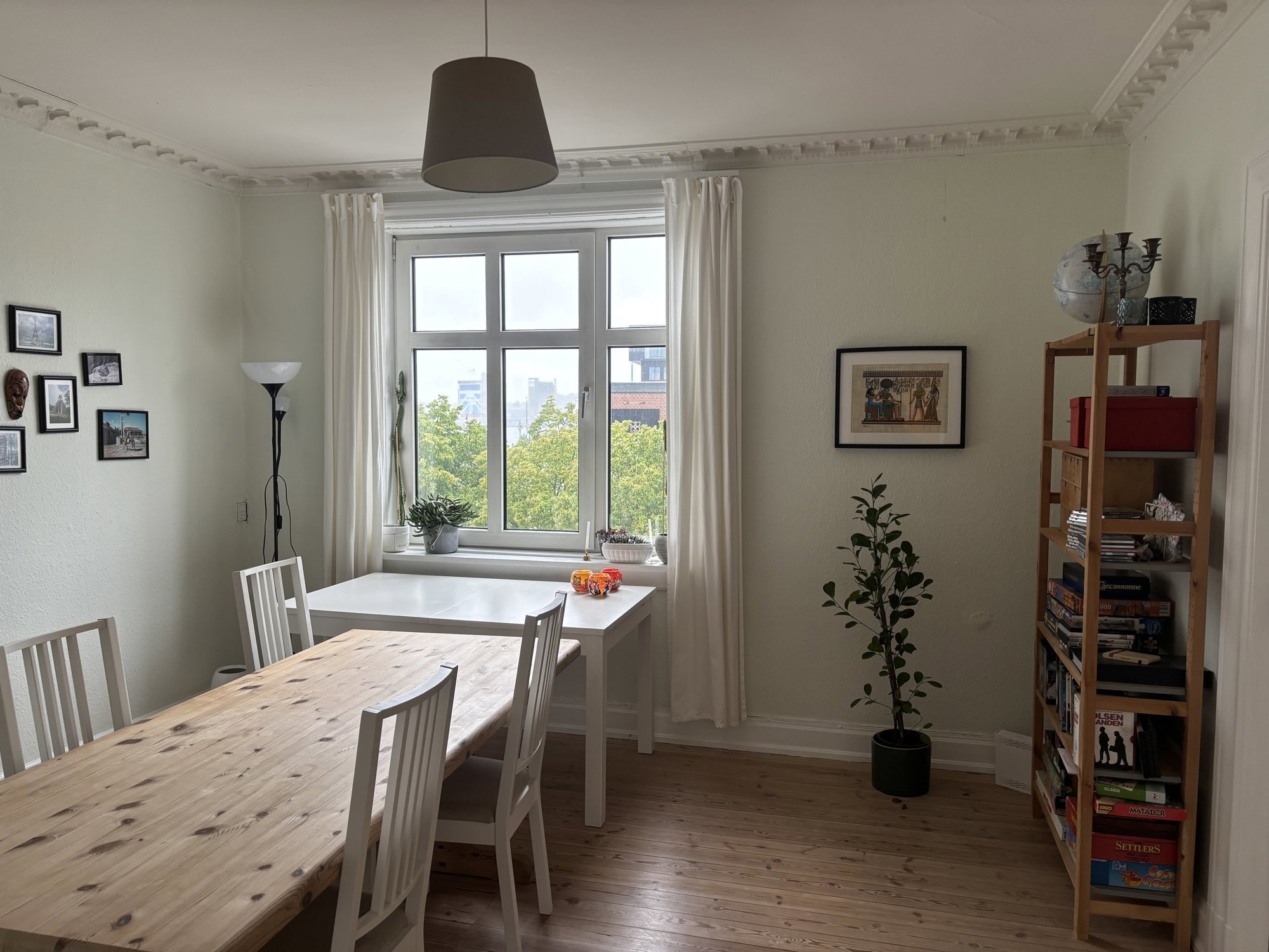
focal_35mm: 26
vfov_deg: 53.1
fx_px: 953
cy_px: 476
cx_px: 634
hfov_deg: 67.3
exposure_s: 1/50
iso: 64
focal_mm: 5.96
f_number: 1.6
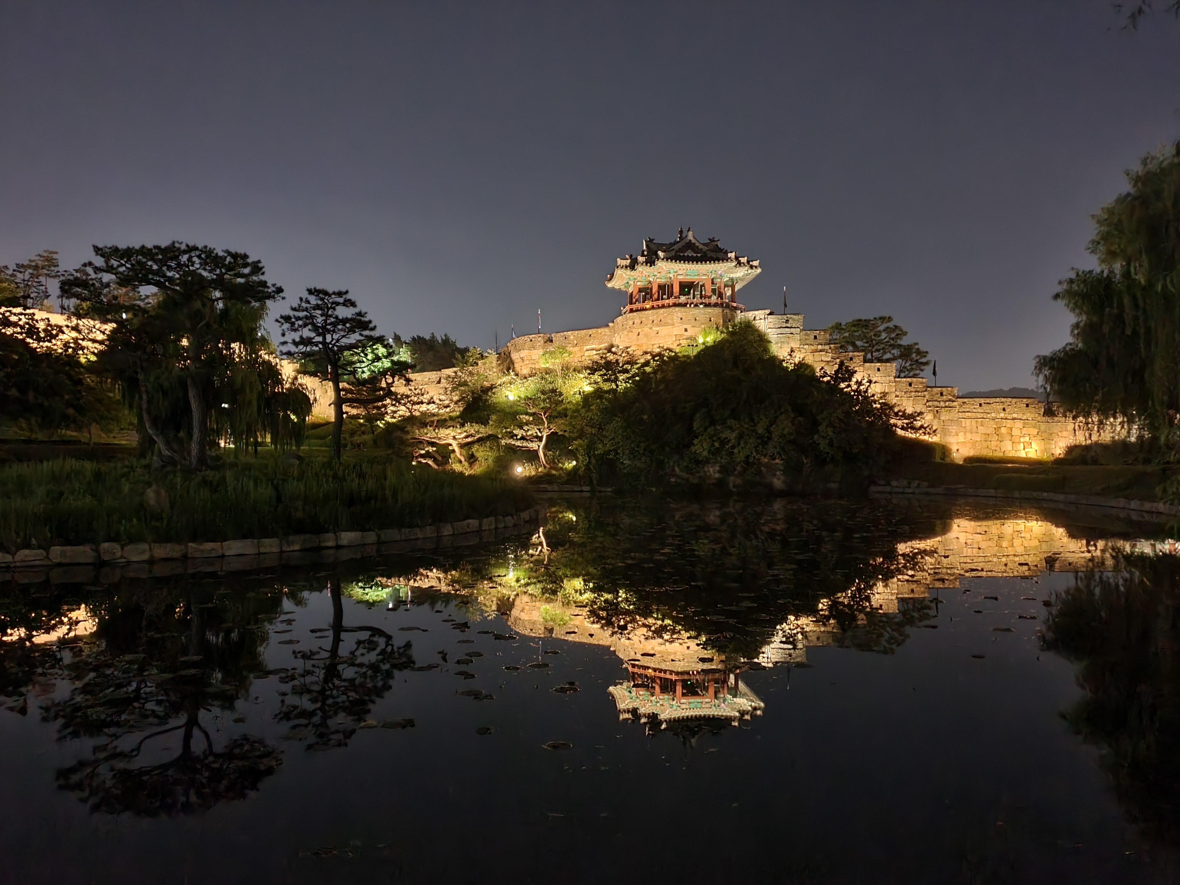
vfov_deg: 53.1
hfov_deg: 67.3
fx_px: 886
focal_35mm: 26
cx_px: 590
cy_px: 442
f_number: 1.5
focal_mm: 4.32
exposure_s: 1/9
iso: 1000
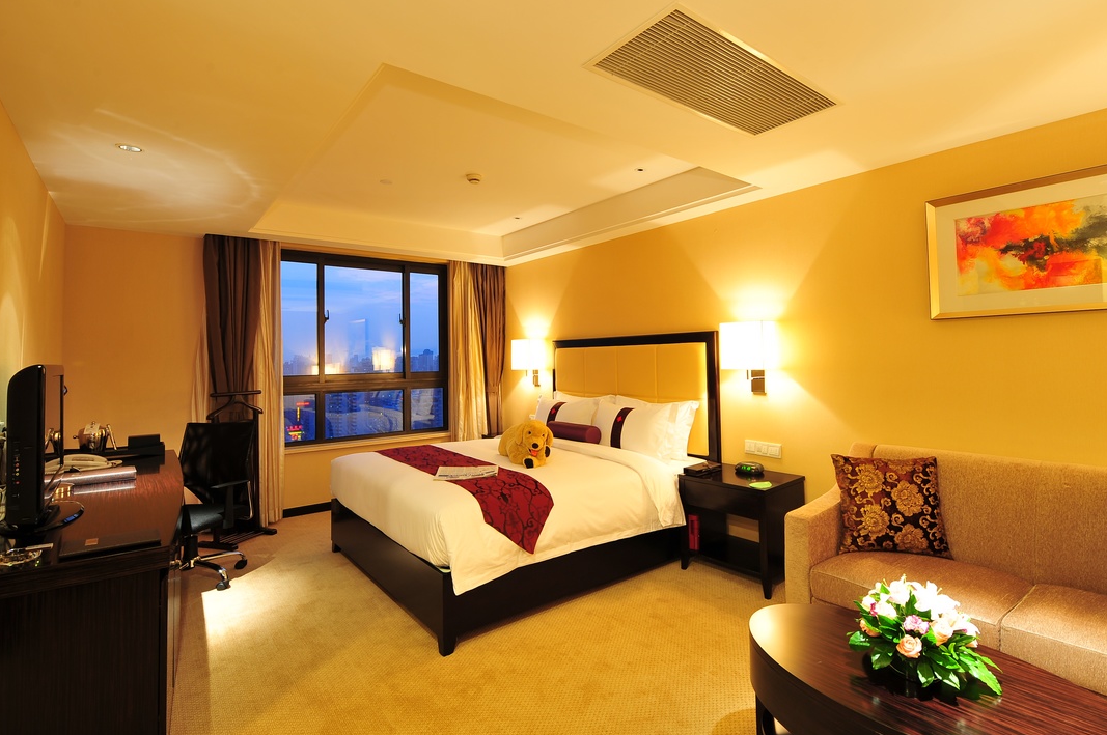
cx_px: 580
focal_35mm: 18
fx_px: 553
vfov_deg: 67.2
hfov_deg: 90.0
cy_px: 339
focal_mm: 16
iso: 200
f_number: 9
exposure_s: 2
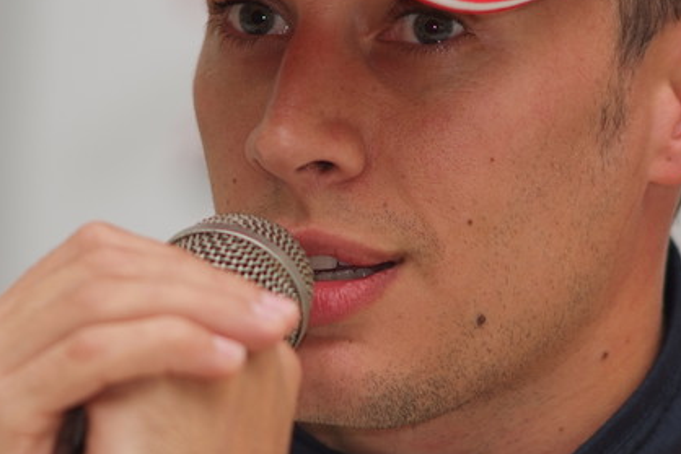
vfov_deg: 3.0
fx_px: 8799
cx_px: 345
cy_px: 236
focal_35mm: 465
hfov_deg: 4.4
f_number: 2.8
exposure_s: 1/125
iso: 100
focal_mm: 180
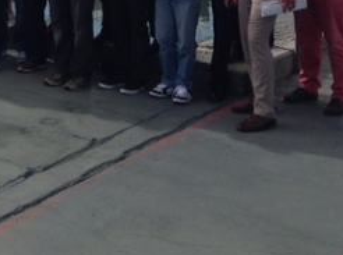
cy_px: -72
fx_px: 850
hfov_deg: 22.7
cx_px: 103
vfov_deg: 16.2
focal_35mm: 86
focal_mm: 3.3
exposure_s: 1/1379
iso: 32
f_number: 2.4
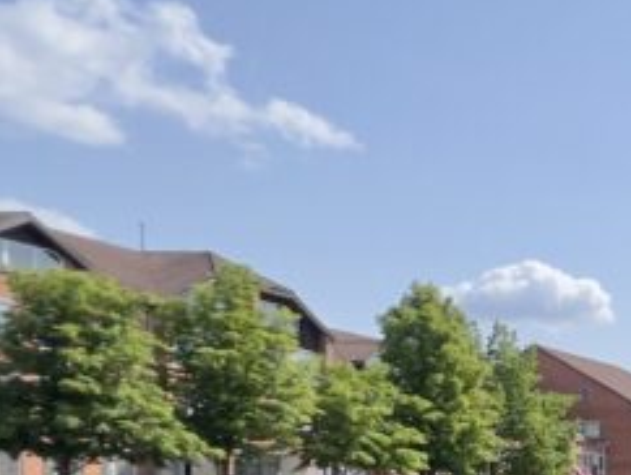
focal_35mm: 55
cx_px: 1079
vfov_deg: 24.3
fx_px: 1004
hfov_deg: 23.0
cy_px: 561
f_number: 1.8
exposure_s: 1/1575
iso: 32
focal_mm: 1.57
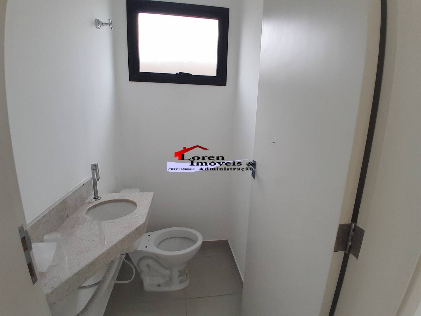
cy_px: 158
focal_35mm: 17
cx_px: 210
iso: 64
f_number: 2.2
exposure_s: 1/120
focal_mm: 1.46
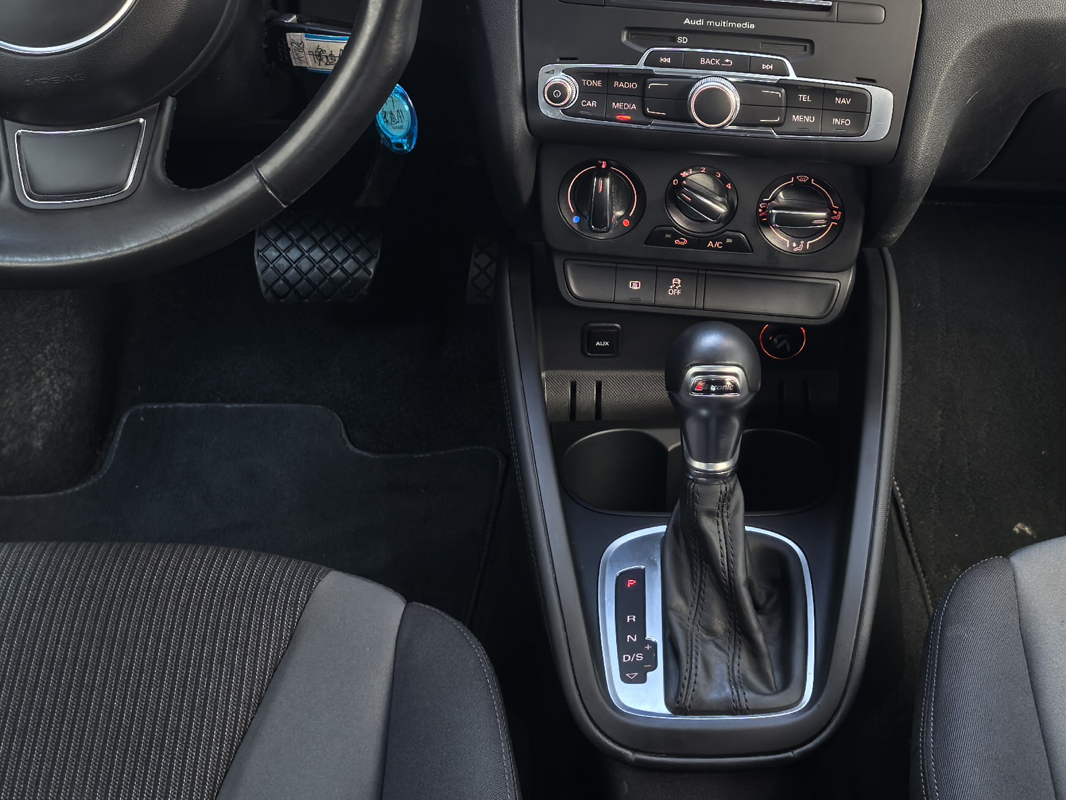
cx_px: 744
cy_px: -58
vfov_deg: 22.4
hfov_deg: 30.9
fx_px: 1909
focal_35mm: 62
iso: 125
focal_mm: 6.35
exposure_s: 1/100
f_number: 2
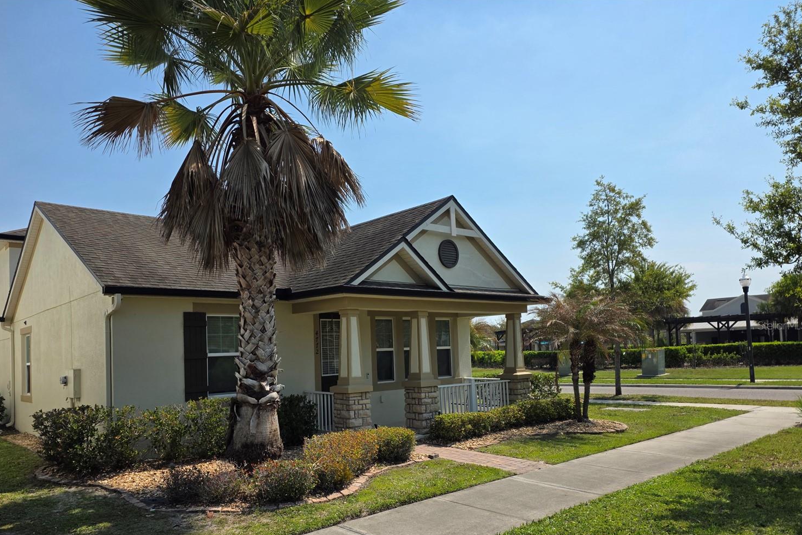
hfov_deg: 69.3
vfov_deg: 49.2
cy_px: 325
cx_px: 373
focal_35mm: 26
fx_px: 579
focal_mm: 6.3
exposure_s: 1/7944
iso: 64
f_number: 1.7
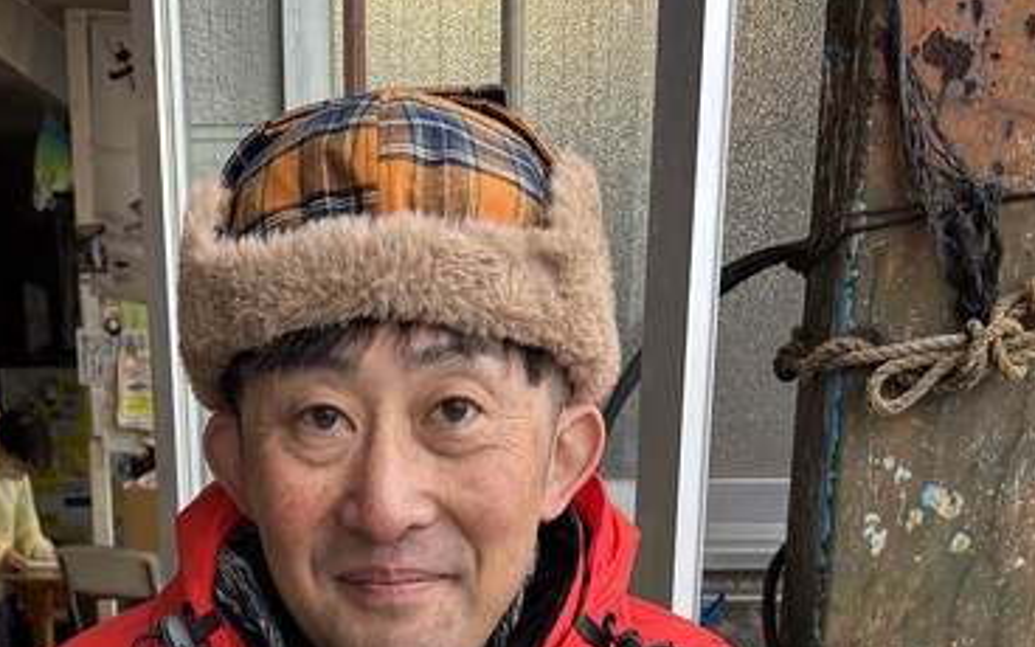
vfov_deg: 16.7
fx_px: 1805
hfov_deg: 31.9
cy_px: 1187
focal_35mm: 64
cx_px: 416
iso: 50
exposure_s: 1/121
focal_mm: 5.96
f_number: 1.6
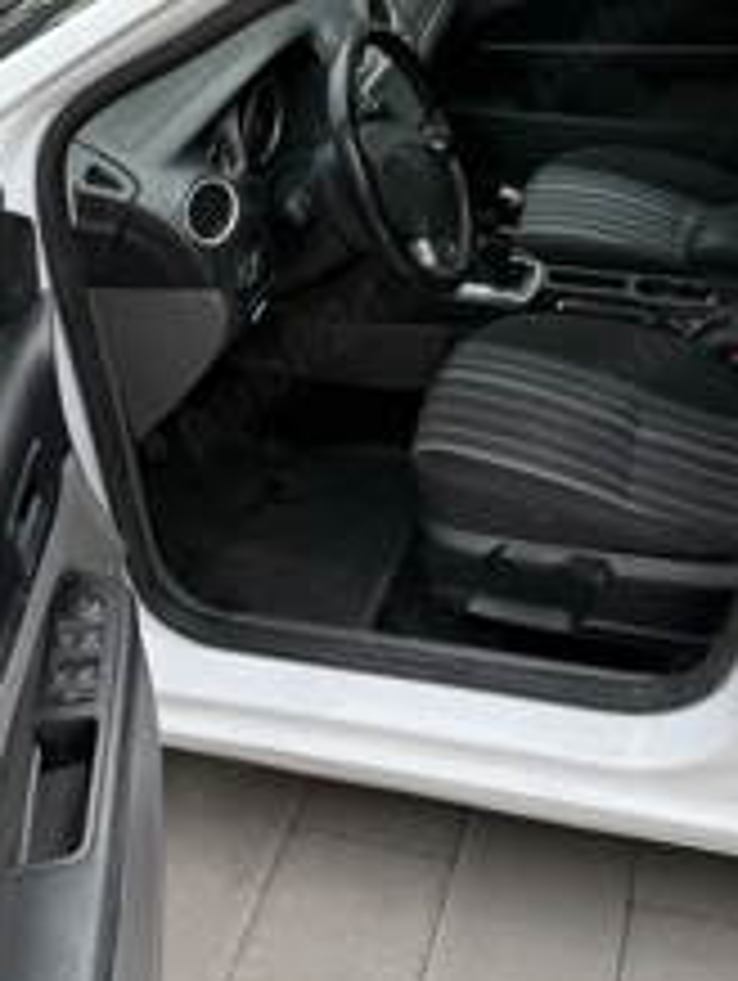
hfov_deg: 32.9
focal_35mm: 44
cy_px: 396
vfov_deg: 42.7
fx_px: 1248
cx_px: 410
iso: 125
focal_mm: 6.76
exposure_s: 1/121
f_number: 1.78
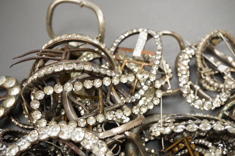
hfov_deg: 43.6
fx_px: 294
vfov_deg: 29.9
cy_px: 78
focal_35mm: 45
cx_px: 118
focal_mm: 30
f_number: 8
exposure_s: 1/125
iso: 1250
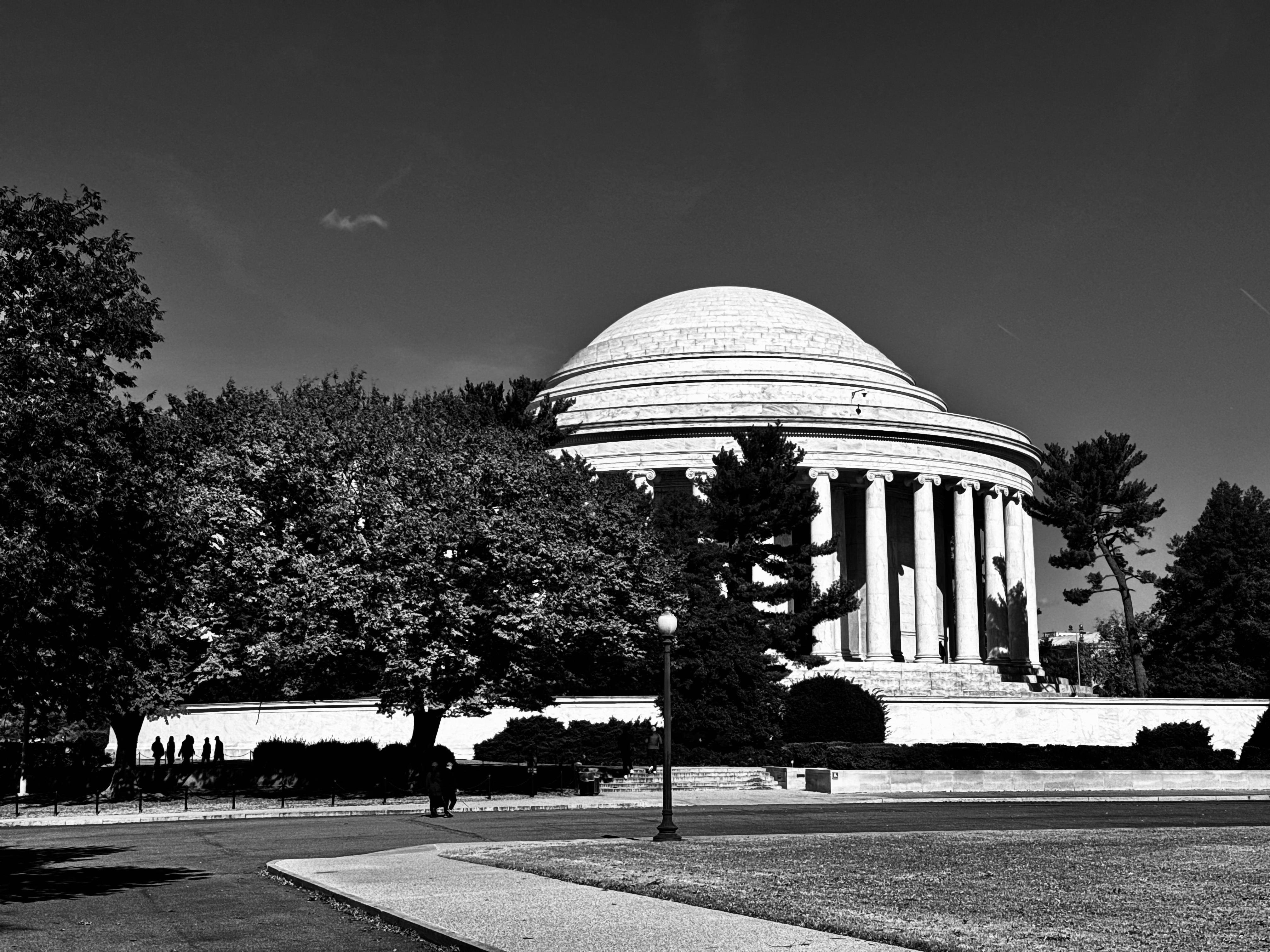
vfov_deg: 30.3
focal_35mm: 48
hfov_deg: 39.7
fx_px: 1761
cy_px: 476
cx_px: 635
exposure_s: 1/8772
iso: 64
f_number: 1.78
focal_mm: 6.76
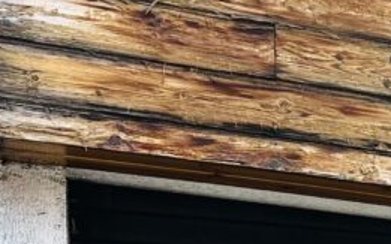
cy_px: 554
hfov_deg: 15.0
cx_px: 649
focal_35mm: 125
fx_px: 1332
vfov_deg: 9.5
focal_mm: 6.86
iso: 80
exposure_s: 1/1613
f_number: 1.78
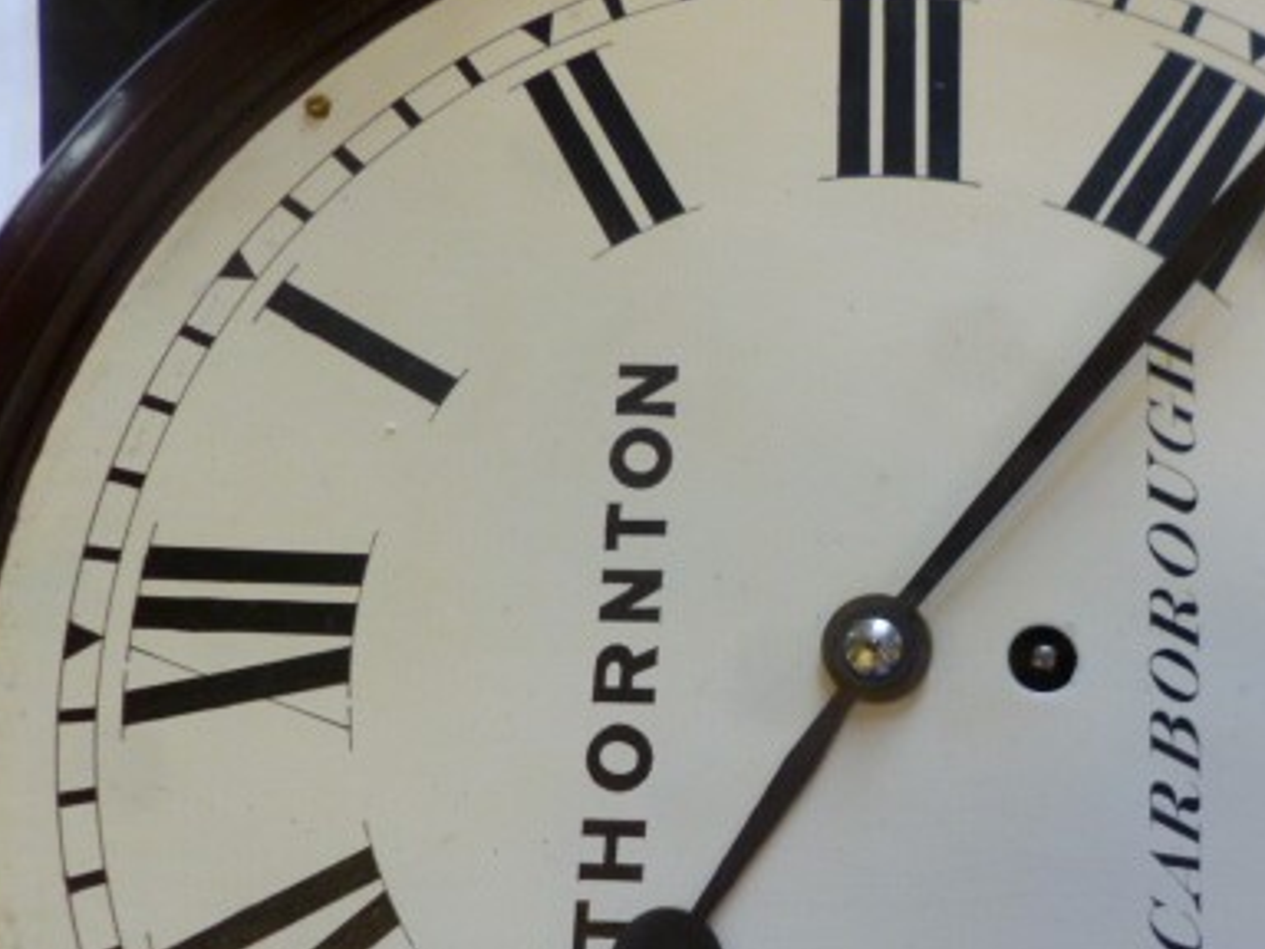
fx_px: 1462
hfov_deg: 45.7
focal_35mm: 40
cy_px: 606
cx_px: 896
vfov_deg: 35.7
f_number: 2.5
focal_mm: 4.3
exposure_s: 1/60
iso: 160
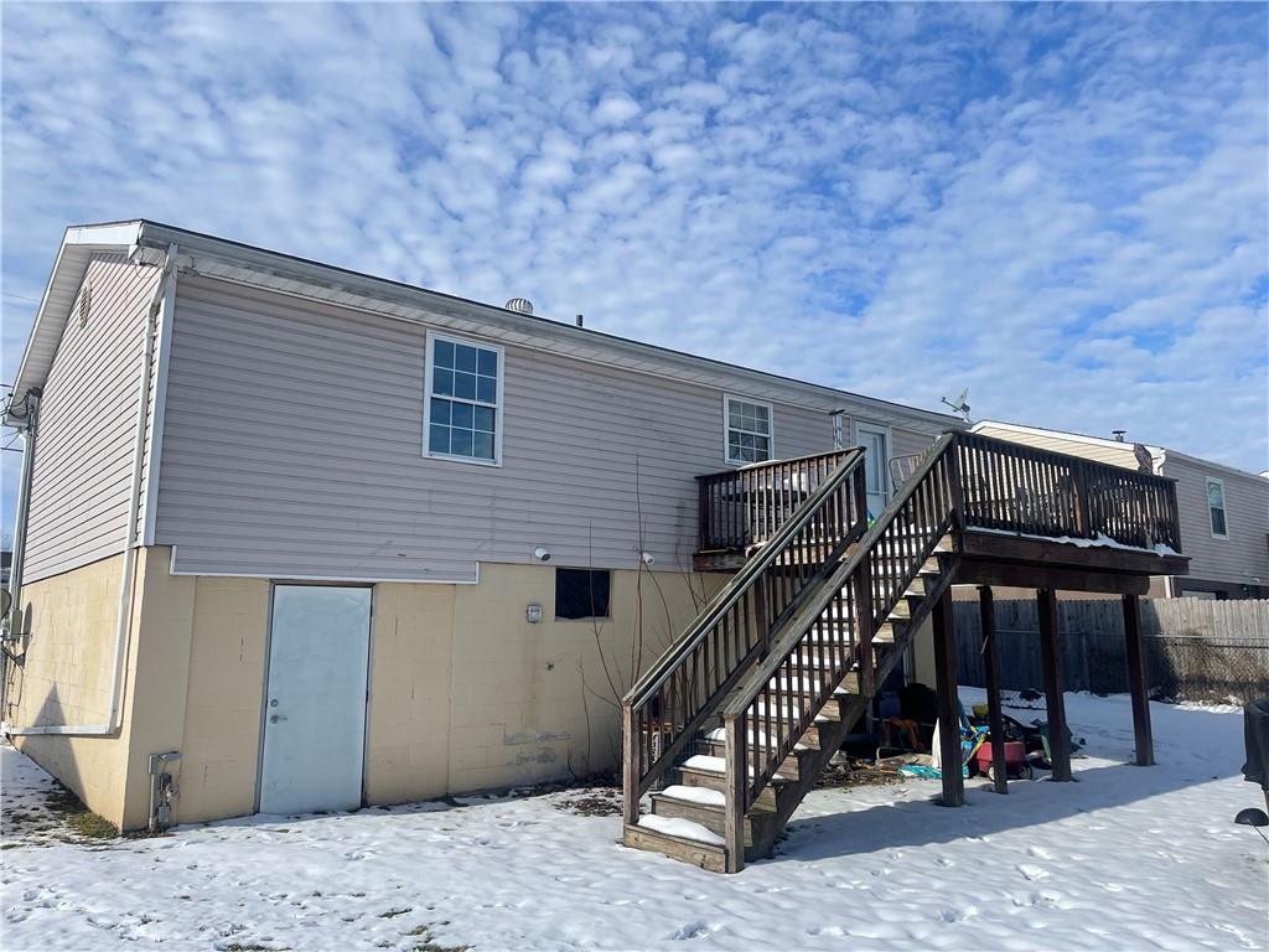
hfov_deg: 69.4
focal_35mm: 25
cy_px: 476
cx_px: 634
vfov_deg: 54.9
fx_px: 916
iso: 32
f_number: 1.6
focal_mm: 5.1
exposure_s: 1/4717
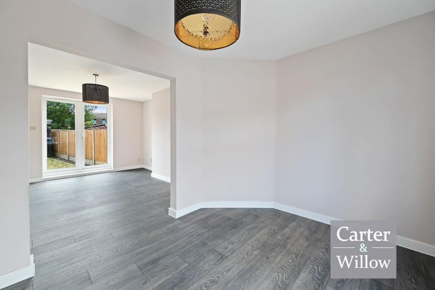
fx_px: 169
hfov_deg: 104.2
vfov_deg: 81.2
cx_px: 218
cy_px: 145
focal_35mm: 14
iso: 125
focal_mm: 14
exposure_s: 1/5
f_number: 7.1
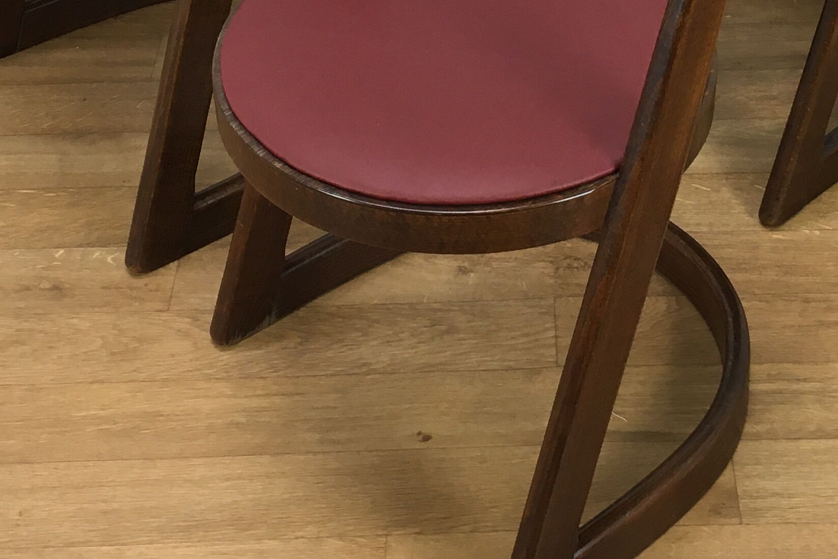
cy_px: -22
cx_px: 538
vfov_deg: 17.9
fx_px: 1723
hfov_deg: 27.2
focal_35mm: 74
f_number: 2.2
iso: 64
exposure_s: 1/33
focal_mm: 4.15
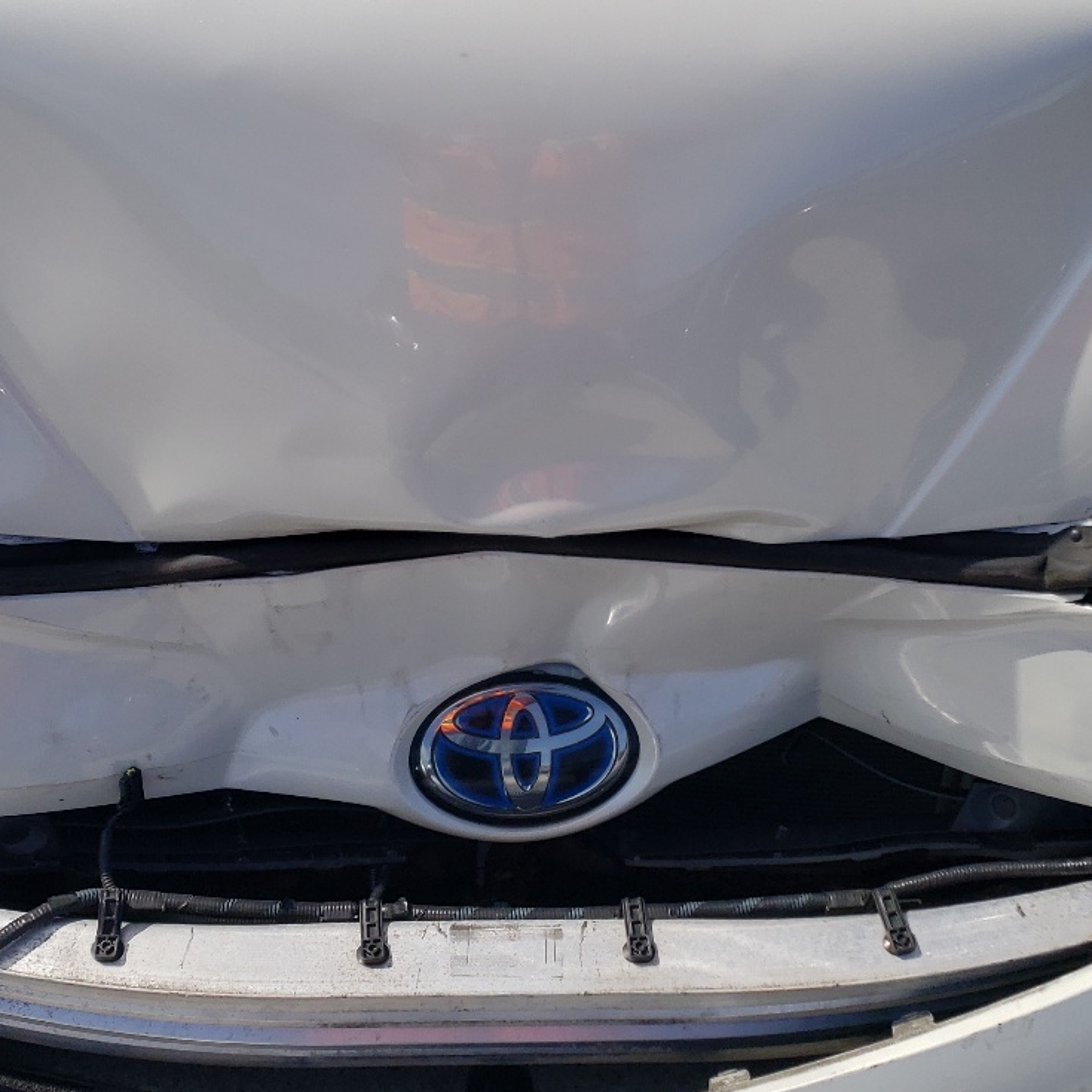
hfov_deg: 34.0
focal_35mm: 50
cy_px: 328
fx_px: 1785
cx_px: 519
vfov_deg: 33.6
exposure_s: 1/5000
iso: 50
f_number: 1.5
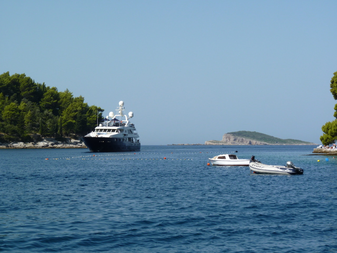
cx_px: 168
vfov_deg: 14.6
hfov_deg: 19.4
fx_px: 983
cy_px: 126
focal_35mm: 101
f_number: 5.6
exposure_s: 1/500
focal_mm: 18
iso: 80
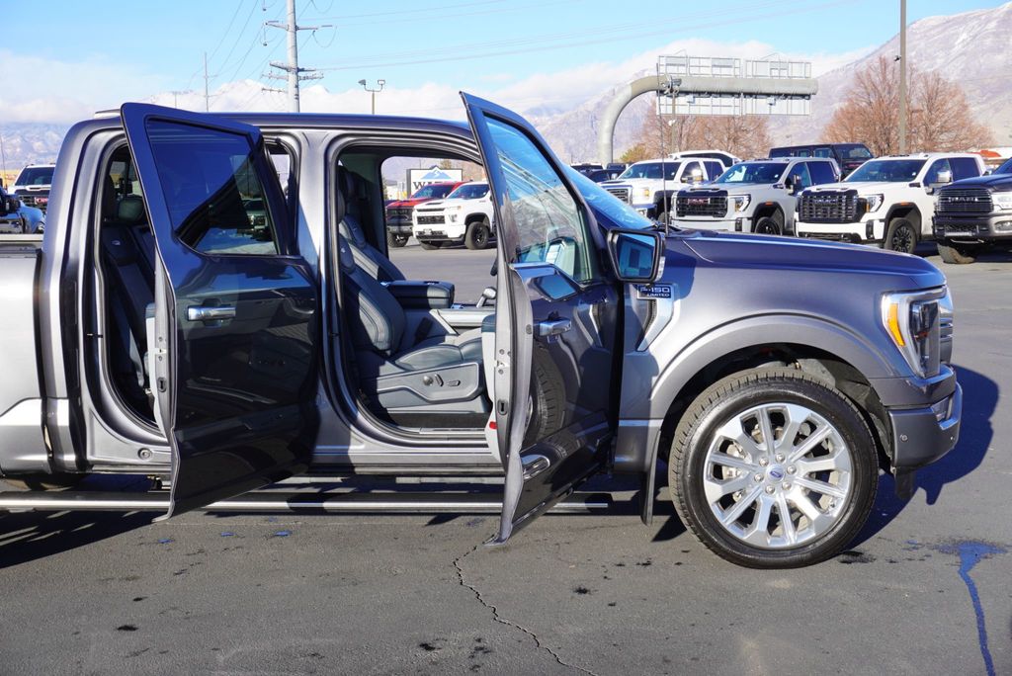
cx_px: 506
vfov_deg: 30.9
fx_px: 1223
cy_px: 338
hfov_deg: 44.9
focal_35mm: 44
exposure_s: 1/100
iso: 100
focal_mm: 29
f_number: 9
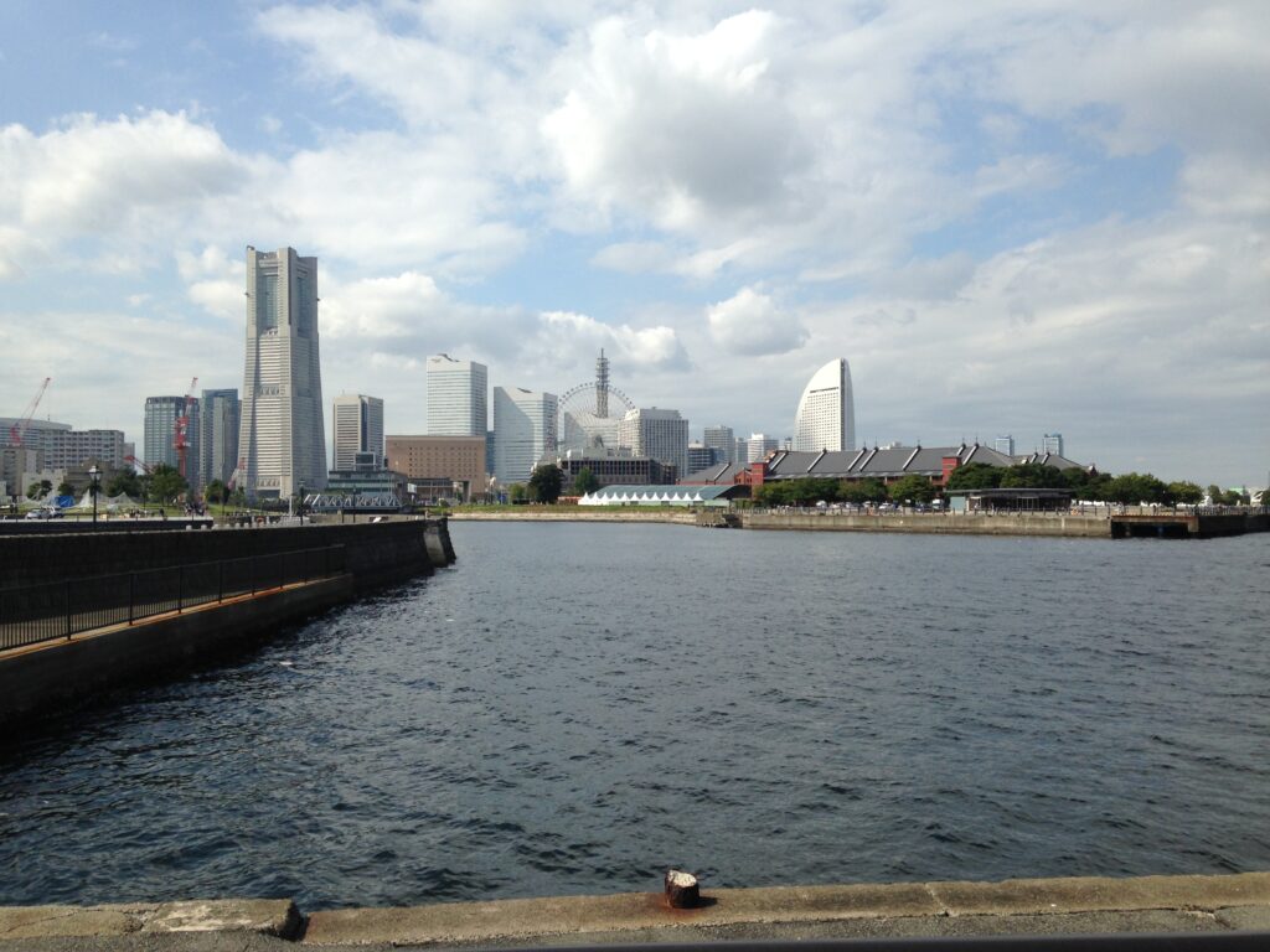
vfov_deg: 42.9
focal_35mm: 33
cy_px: 476
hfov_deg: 55.4
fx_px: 1211
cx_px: 635
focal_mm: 4.12
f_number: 2.4
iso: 50
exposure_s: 1/2169
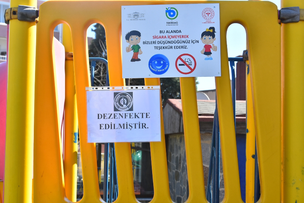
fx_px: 532
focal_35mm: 63
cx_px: 152
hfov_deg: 31.9
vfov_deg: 21.6
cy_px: 102
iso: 500
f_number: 8
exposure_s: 1/640
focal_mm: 42
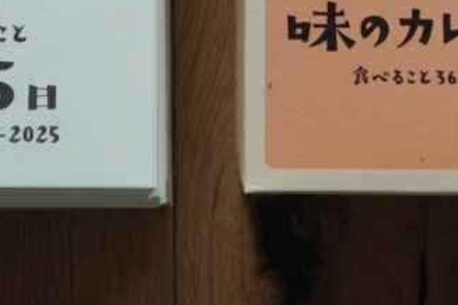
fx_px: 2093
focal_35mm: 165
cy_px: -97
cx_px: 193
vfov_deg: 8.2
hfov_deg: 12.5
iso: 125
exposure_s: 1/200
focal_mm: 35
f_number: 2.5
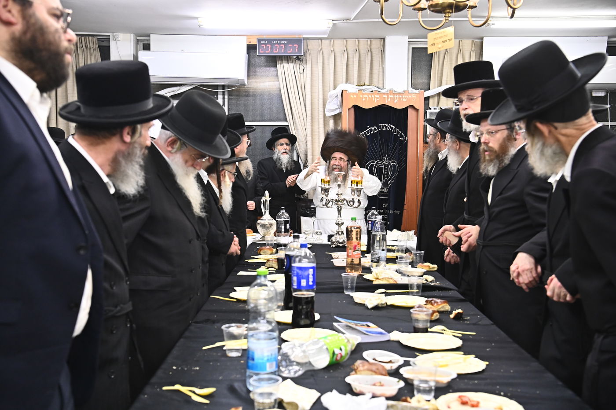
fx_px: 752
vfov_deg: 30.5
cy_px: 205
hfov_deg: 44.5
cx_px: 308
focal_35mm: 44
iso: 3200
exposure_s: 1/200
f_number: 5
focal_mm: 44
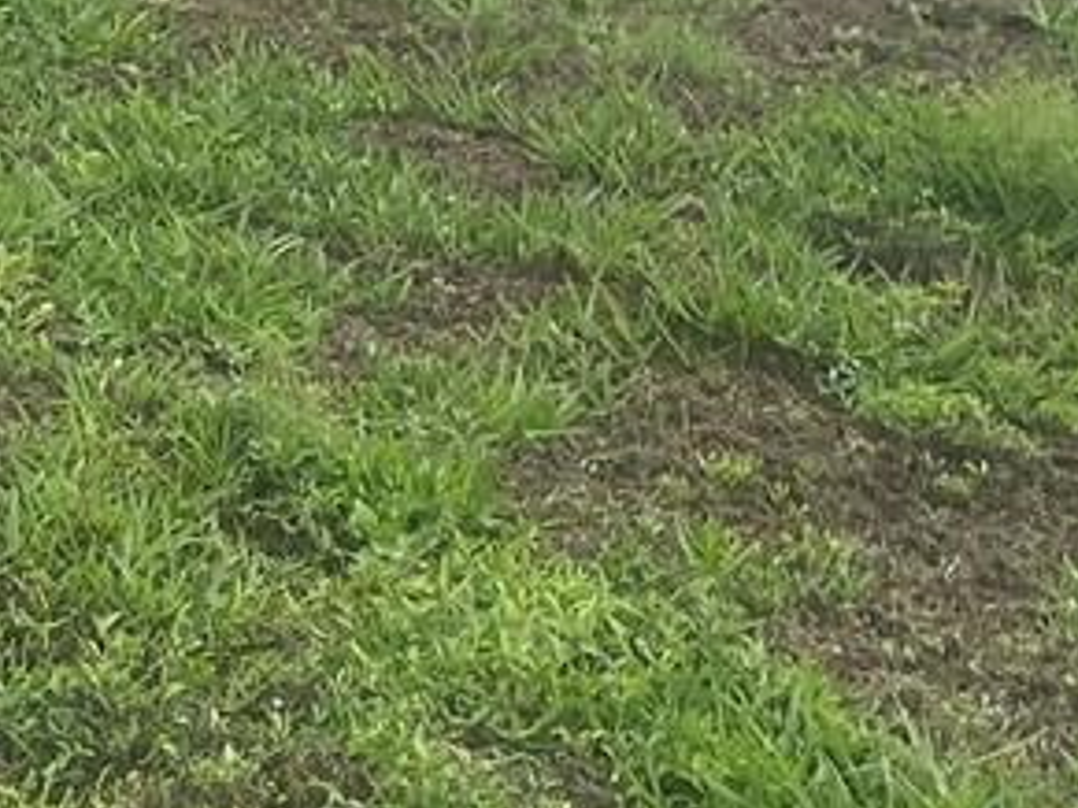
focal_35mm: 143
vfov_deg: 10.3
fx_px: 4451
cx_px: -482
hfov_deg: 13.1
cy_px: -44
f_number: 1.6
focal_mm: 4.2
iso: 32
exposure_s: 1/2747
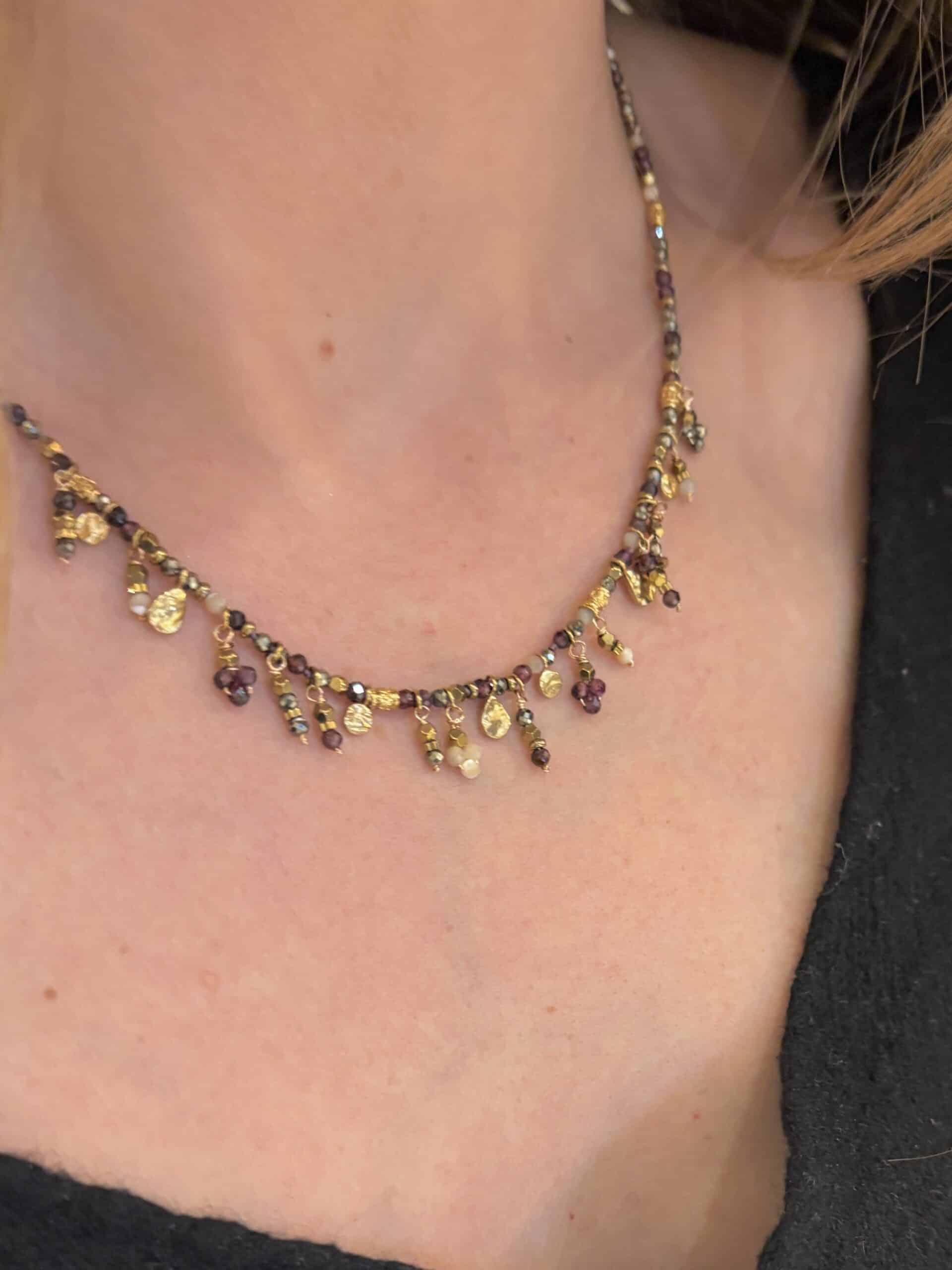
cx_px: 476
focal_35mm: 26
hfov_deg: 53.1
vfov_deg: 67.3
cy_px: 635
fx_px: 953
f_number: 1.6
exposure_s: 1/40
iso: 500
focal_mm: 5.96
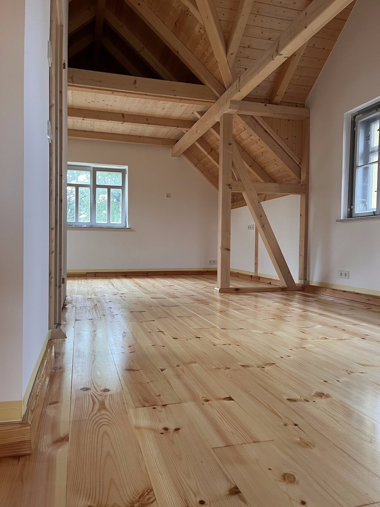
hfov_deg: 53.1
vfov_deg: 67.3
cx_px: 190
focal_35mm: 26
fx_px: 381
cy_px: 254
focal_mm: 5.1
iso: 125
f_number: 1.6
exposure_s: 1/50
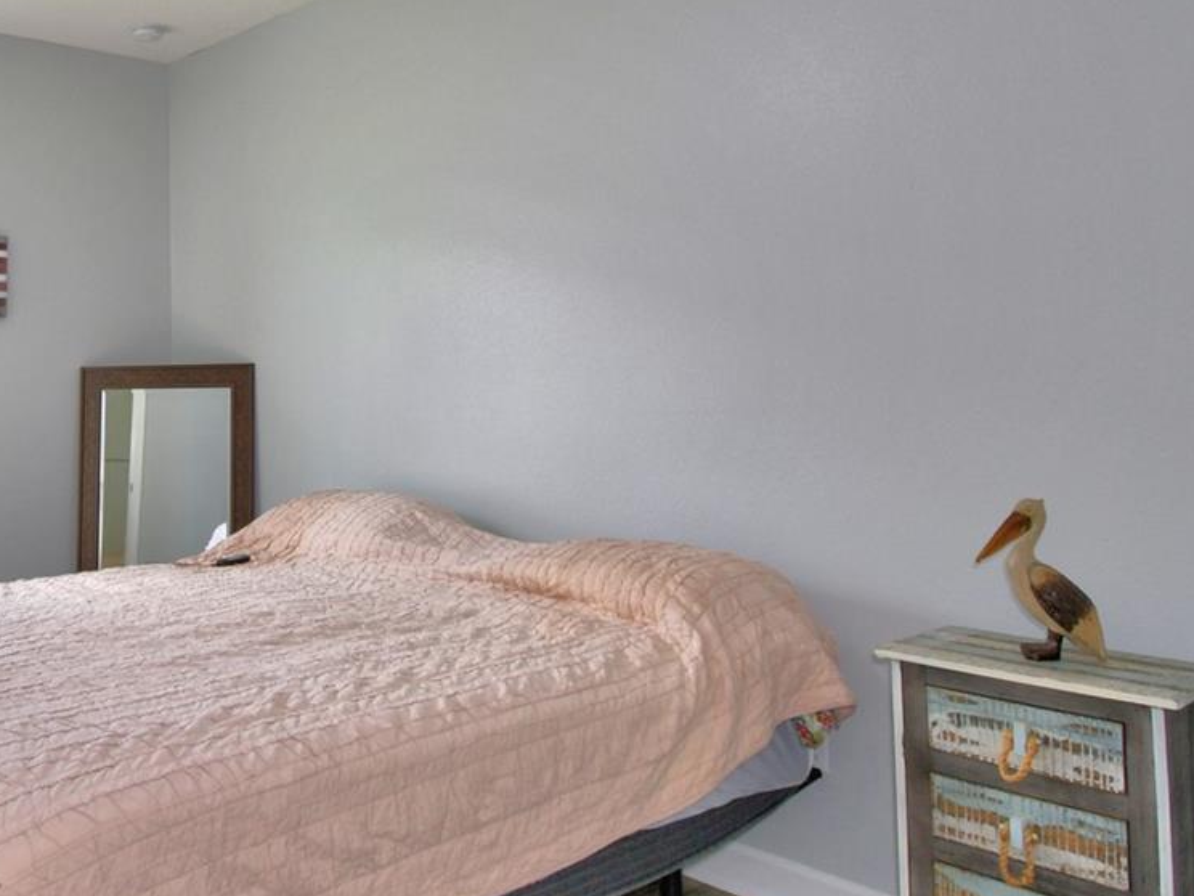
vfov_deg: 44.8
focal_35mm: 31
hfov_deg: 55.1
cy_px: 300
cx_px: 274
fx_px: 1069
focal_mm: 10
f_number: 4.5
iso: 200
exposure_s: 1/50
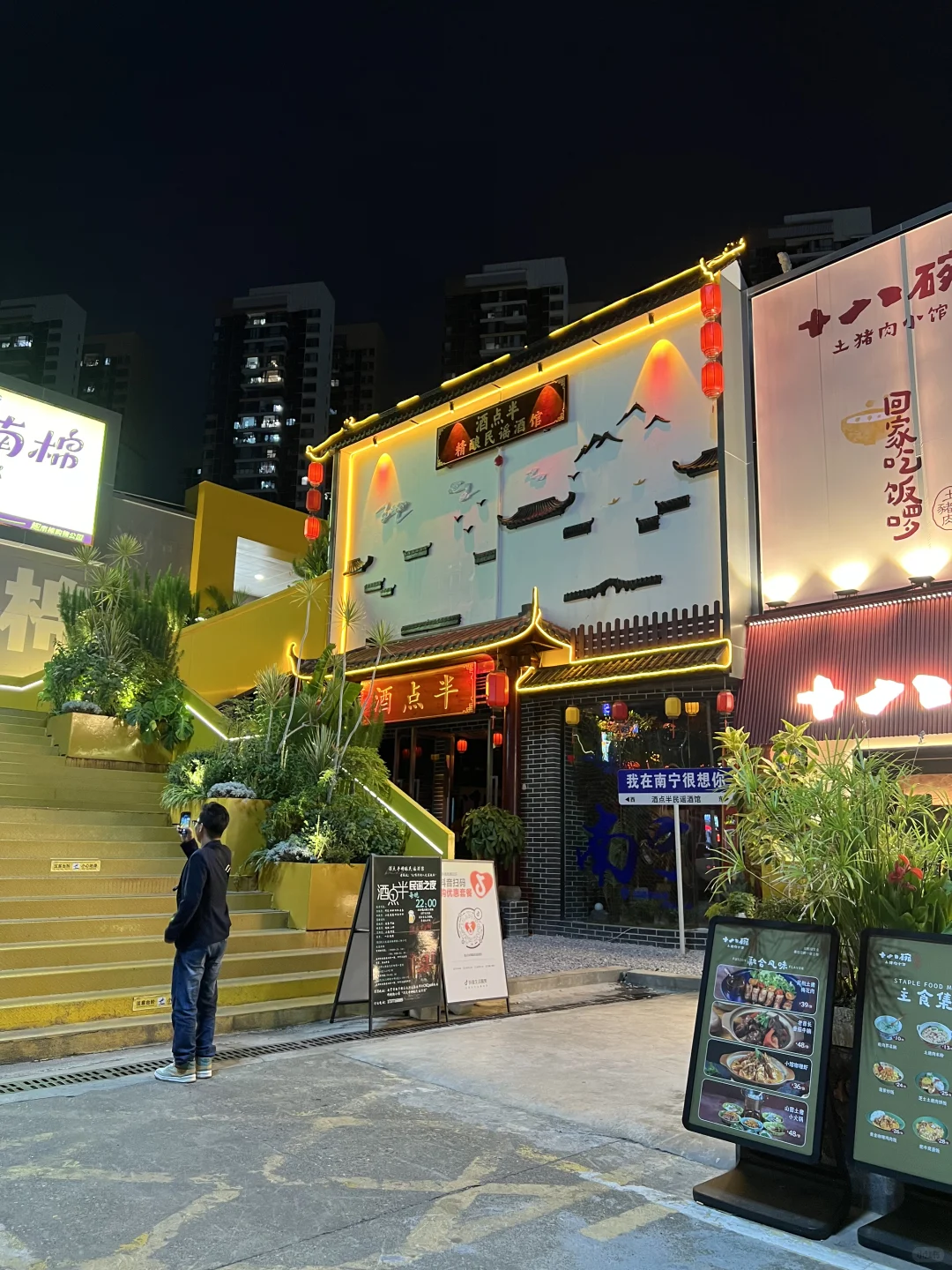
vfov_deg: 67.3
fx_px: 953
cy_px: 635
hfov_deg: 53.1
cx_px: 476
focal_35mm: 26
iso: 125
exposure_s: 1/50
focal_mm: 5.7
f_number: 1.5
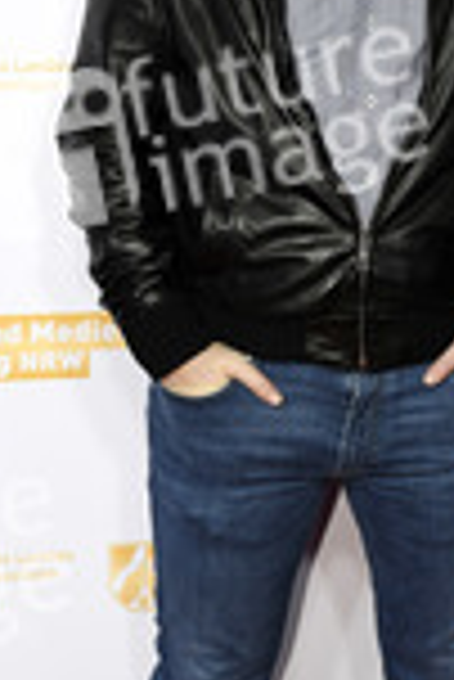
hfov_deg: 10.8
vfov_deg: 16.1
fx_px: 2397
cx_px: 328
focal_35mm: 127
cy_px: 360
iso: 640
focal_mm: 48
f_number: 3.5
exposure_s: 1/500
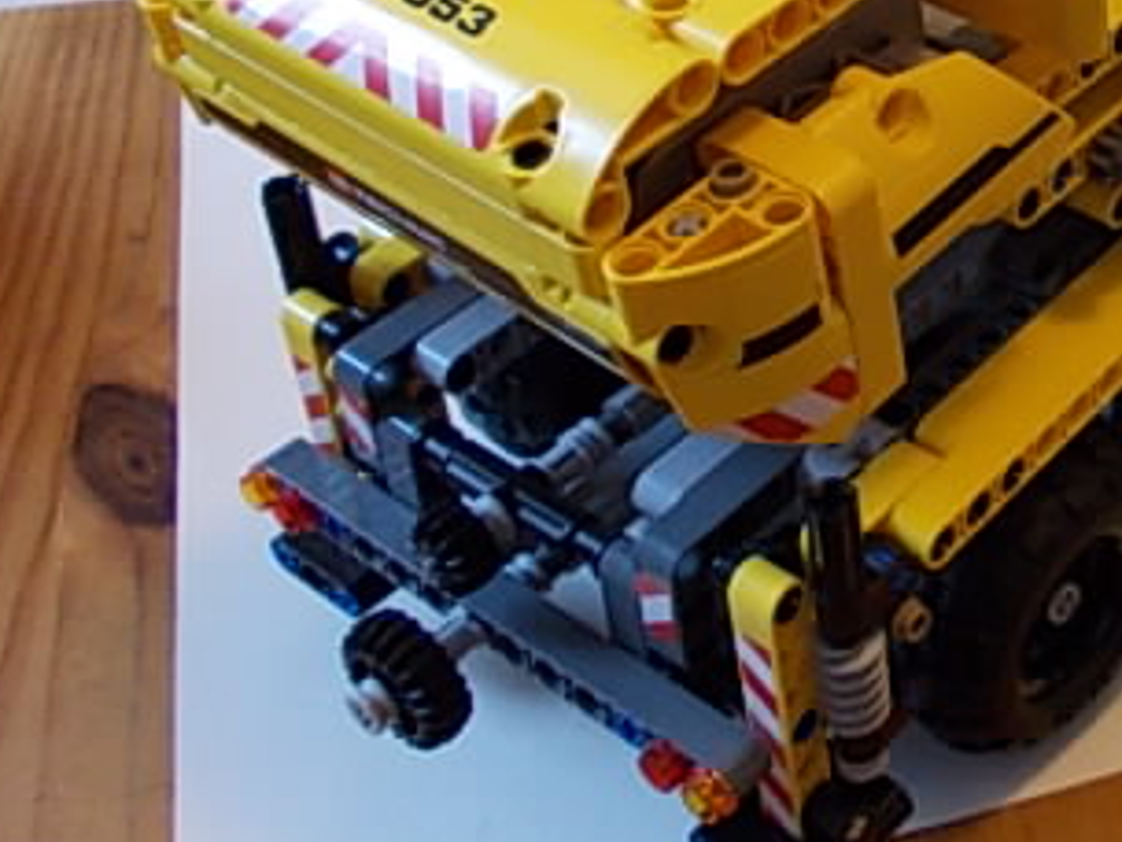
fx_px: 1912
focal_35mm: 59
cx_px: 1067
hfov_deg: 30.8
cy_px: 118
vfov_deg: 24.3
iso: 200
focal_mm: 4
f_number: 2.7
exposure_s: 1/8
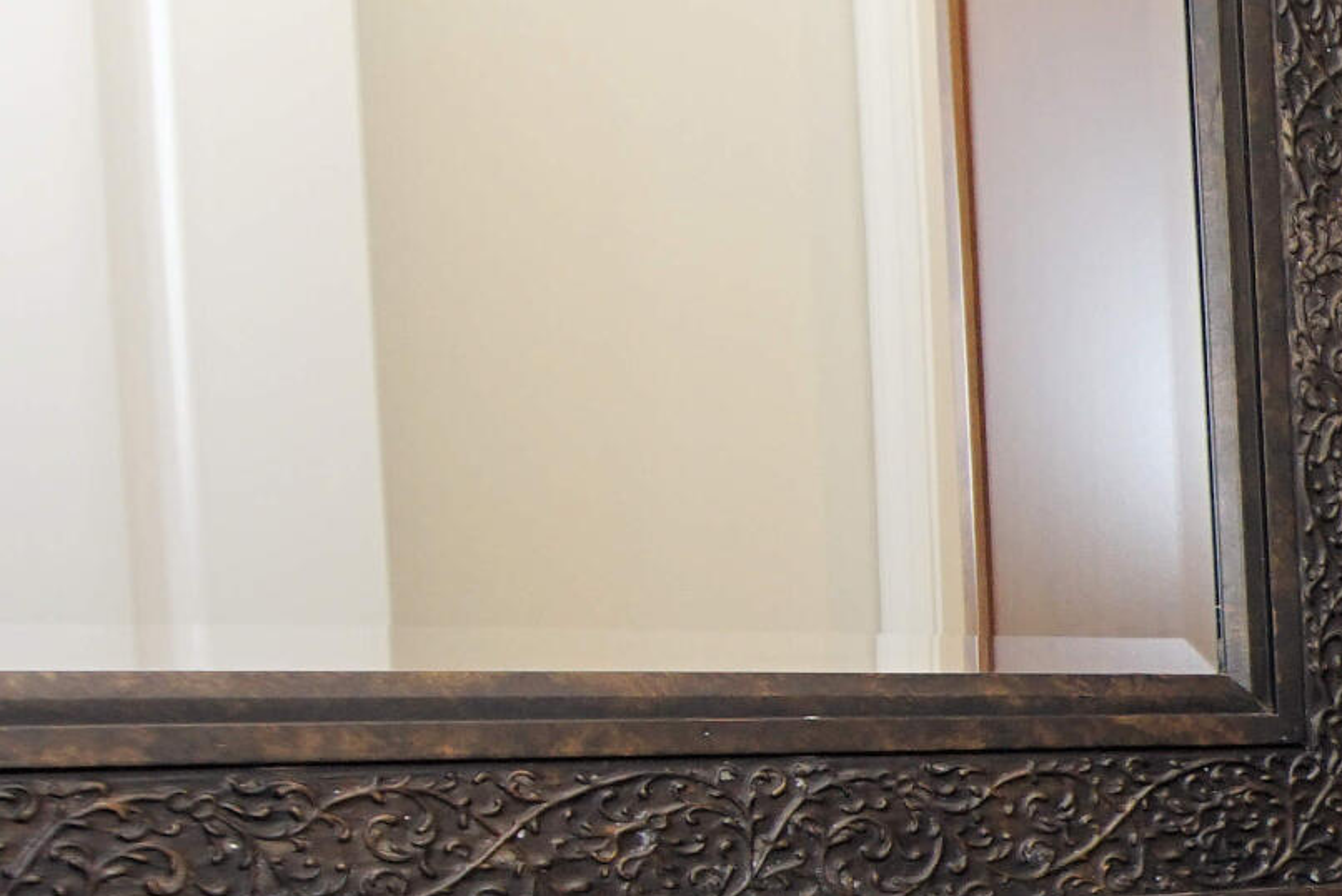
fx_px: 2498
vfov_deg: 19.7
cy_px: 918
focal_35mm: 67
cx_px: 2258
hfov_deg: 22.0
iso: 500
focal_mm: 12
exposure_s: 1/60
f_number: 4.5
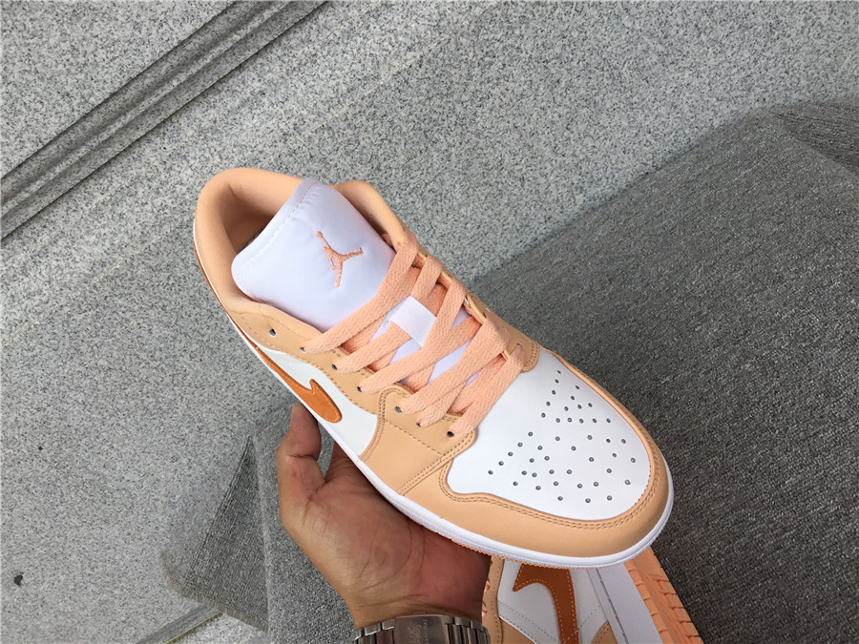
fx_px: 769
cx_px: 430
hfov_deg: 58.4
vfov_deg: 45.4
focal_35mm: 31
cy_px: 322
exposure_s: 1/384
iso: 25
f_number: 2.4
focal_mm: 3.3
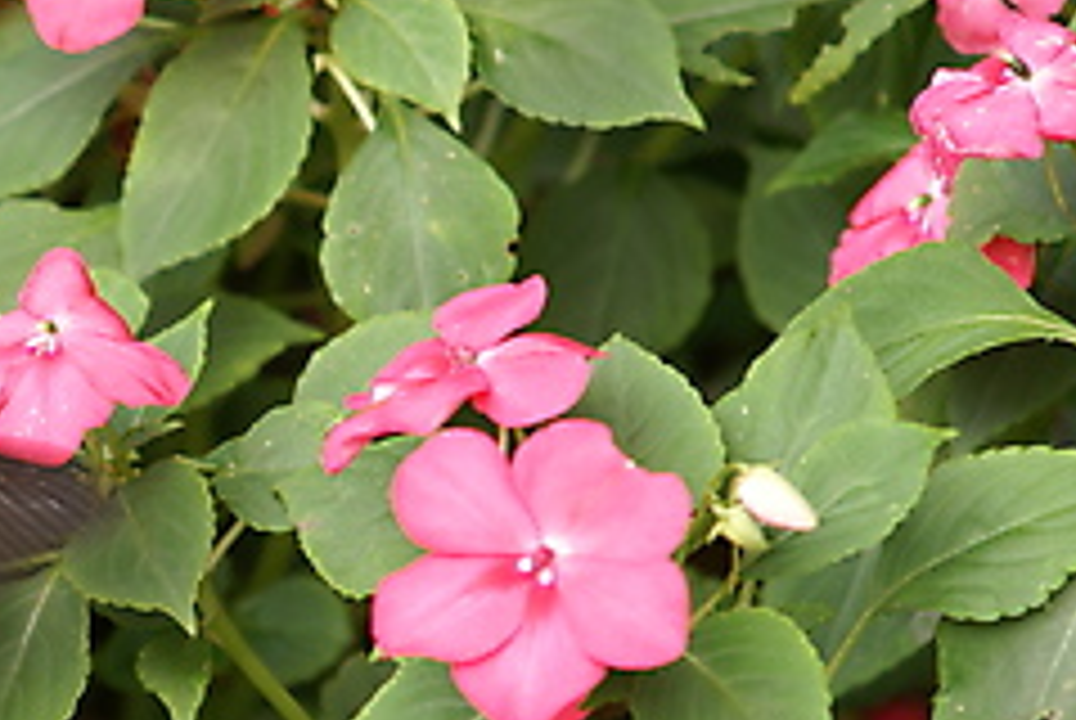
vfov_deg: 4.6
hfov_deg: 6.8
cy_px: 596
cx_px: -144
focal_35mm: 301
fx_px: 9007
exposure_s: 1/125
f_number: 4.5
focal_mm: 80
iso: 125
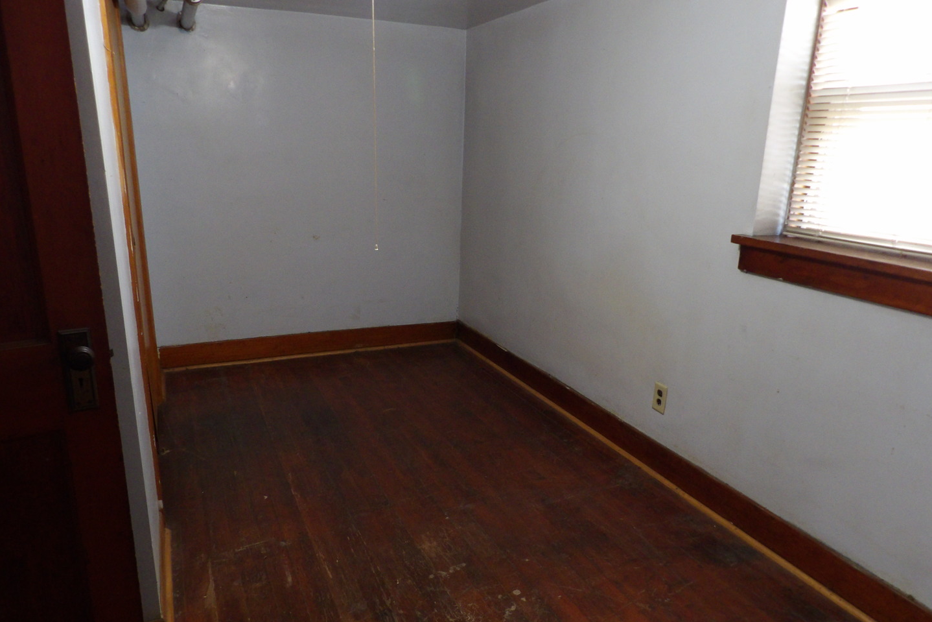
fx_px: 647
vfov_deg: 51.2
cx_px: 466
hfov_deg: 71.5
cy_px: 345
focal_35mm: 25
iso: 389
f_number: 3.2
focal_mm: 4.3
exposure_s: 1/17
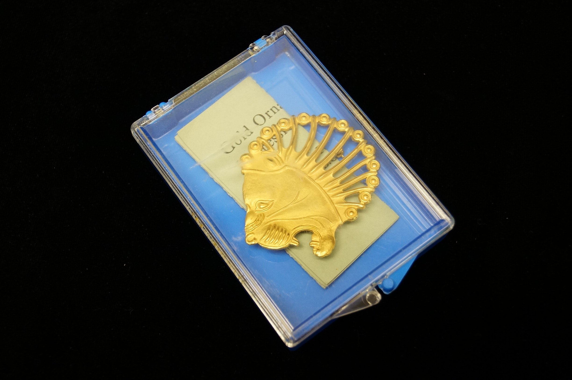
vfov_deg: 25.7
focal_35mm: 52
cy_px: 190
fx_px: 833
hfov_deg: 37.9
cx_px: 286
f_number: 4.5
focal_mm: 35
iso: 800
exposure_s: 1/60
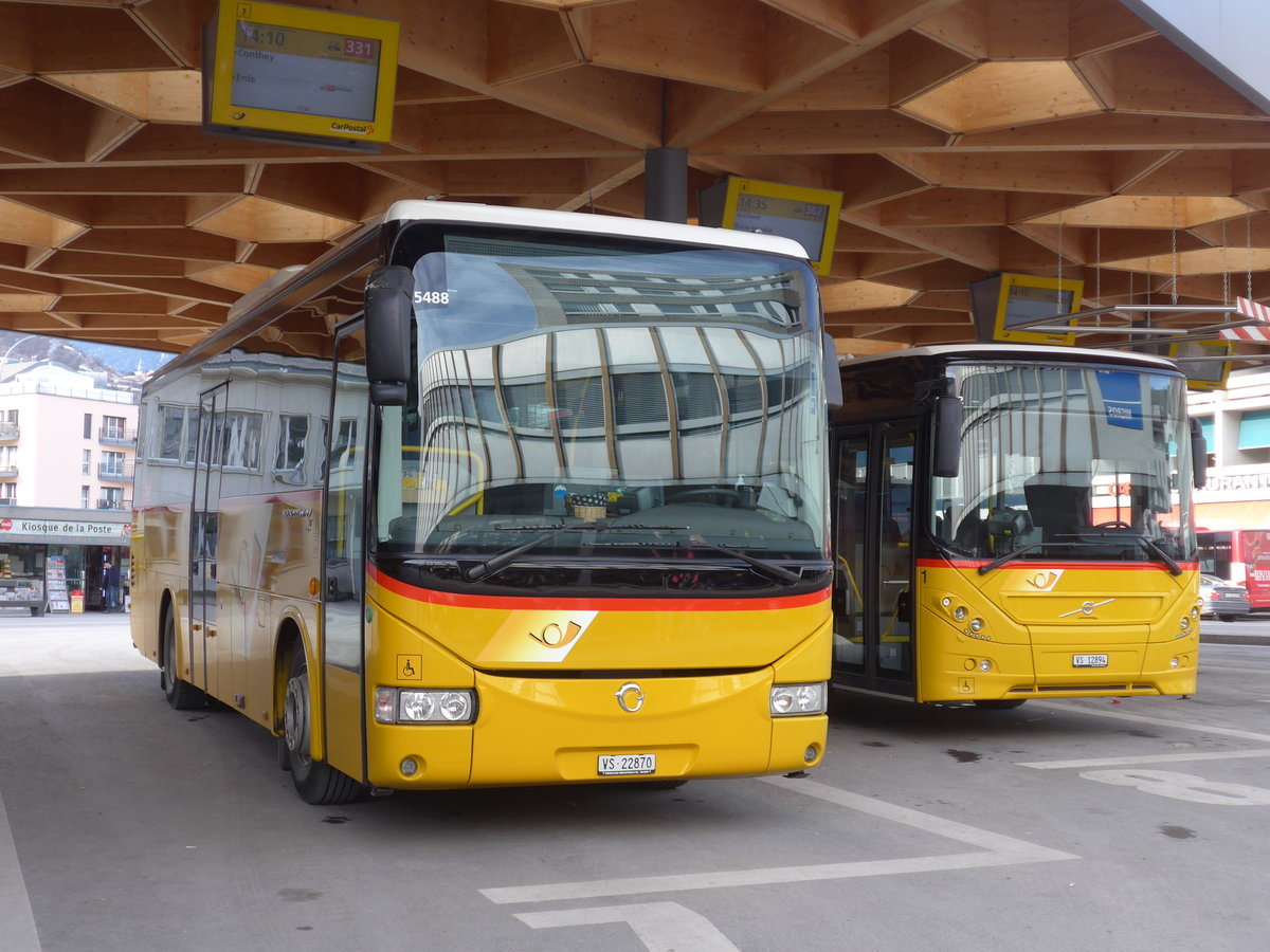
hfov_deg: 41.2
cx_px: 635
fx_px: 1688
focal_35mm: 46
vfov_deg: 31.5
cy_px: 476
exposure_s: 1/200
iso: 80
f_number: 3
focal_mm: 9.5
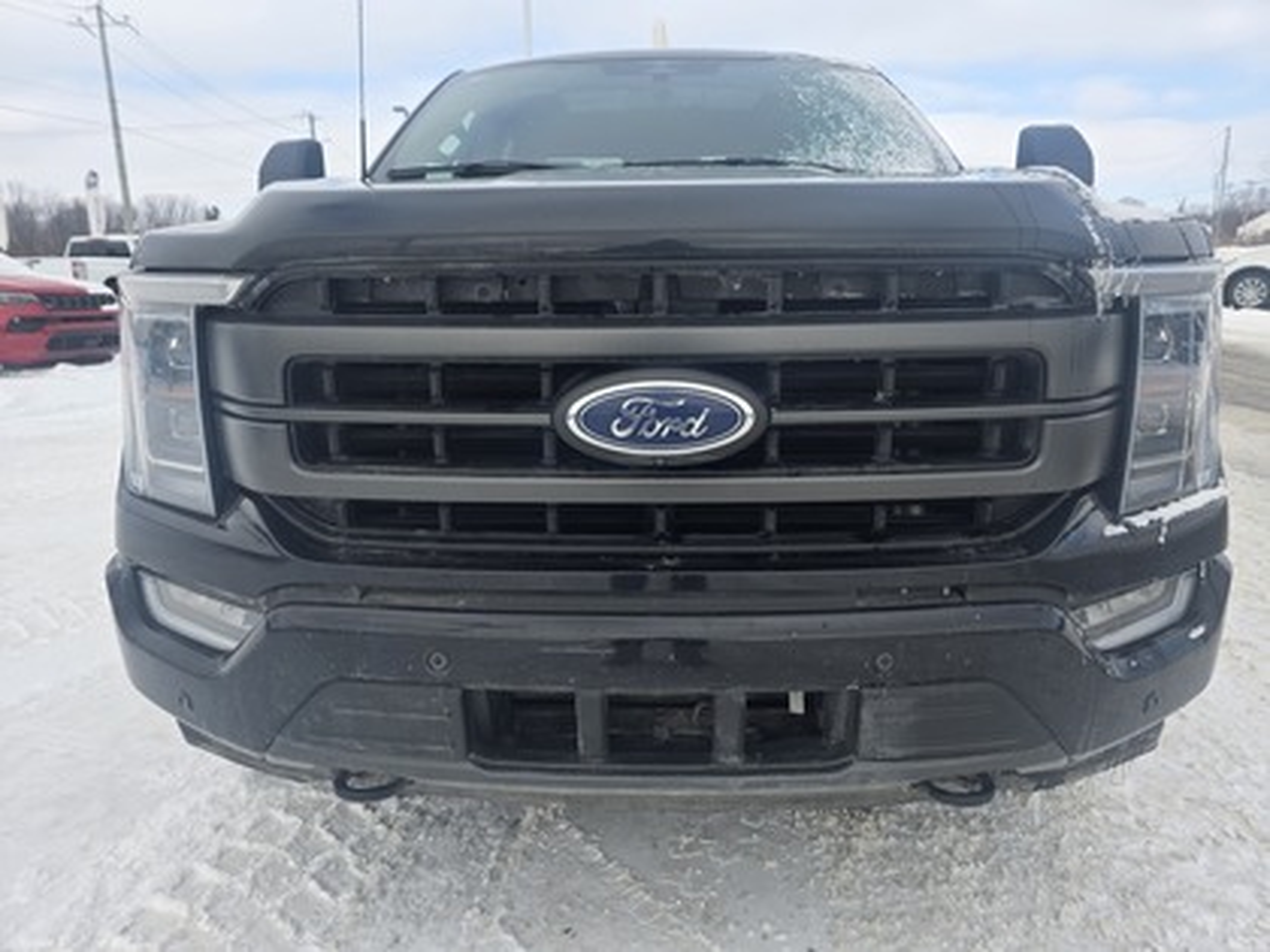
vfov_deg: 58.9
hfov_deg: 73.9
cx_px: 635
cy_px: 476
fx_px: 844
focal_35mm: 23
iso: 80
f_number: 1.7
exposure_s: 1/3075
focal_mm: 6.3
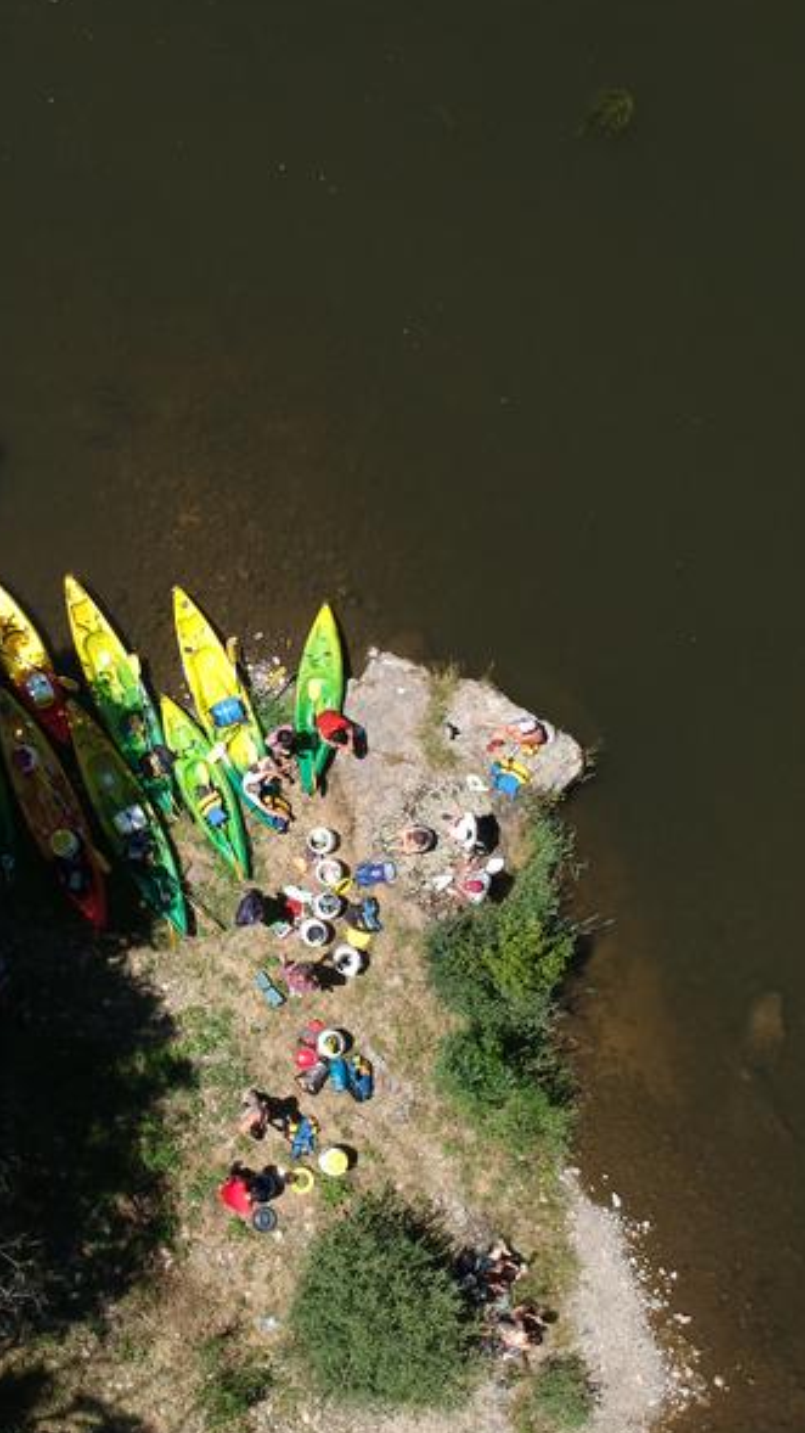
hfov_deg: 31.4
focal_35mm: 37
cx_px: 209
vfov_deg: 54.0
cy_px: 715
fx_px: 1405
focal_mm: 4.49
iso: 200
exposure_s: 1/2000
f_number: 2.6
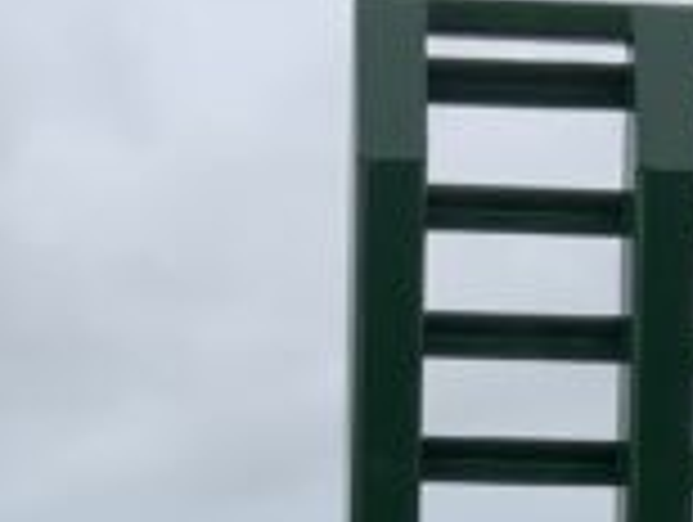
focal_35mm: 141
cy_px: 898
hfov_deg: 14.0
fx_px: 2827
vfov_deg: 10.0
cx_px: 279
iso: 16
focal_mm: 3
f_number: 1.8
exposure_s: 1/432
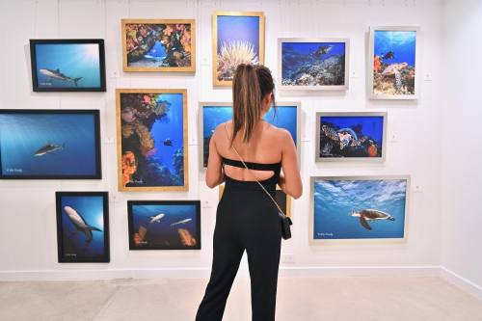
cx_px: 241
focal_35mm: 24
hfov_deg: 72.6
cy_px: 160
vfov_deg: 52.2
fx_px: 328
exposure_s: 1/160
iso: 1600
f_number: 4.5
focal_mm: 24.5
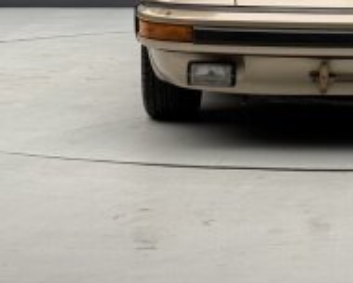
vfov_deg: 9.6
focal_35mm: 158
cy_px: -61
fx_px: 1651
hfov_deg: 12.1
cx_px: 327
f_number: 1.78
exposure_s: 1/89
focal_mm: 6.76
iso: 100
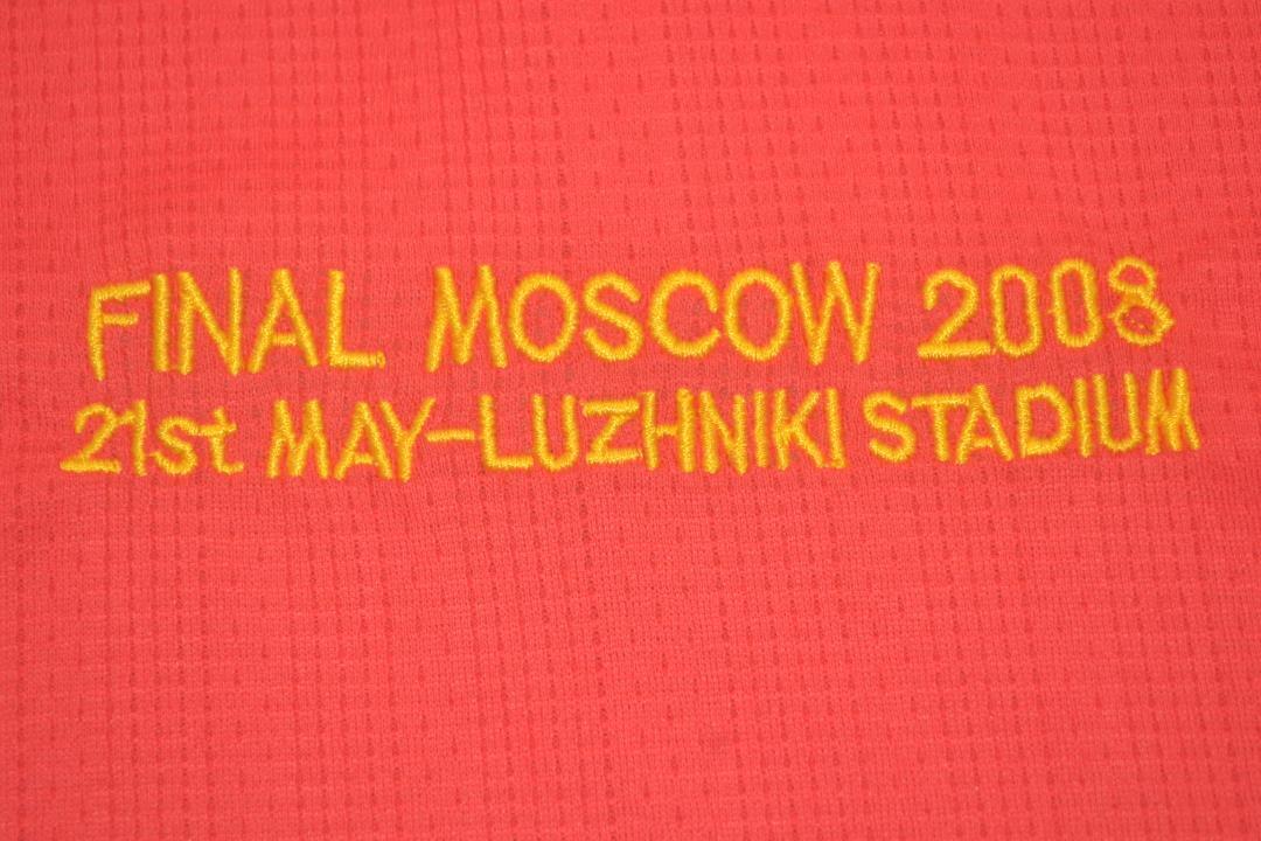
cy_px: 420
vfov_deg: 16.6
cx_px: 630
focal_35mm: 82
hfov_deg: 24.6
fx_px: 2890
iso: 200
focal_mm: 55
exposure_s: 1/60
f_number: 5.6
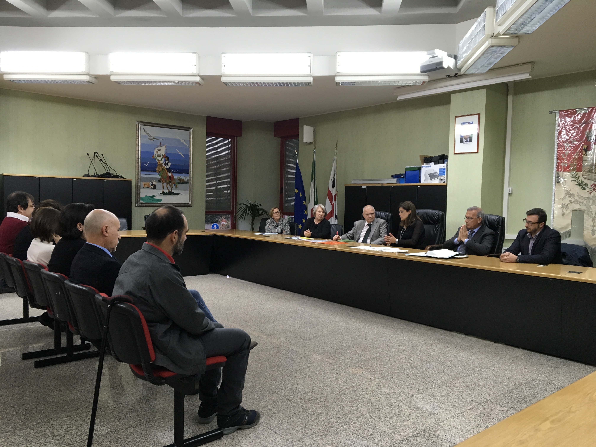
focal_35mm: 29
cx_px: 298
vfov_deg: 48.2
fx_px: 499
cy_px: 224
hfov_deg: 61.7
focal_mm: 4.15
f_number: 2.2
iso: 64
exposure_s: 1/33
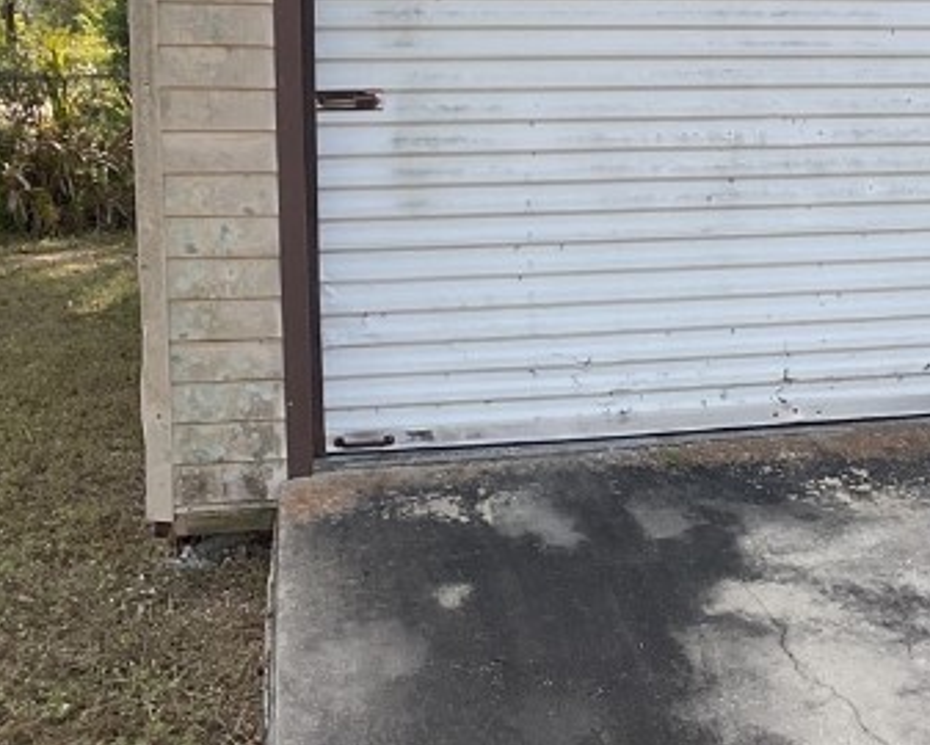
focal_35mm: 86
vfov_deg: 17.8
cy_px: 262
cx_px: 767
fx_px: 2368
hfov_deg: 21.9
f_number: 1.8
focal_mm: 3
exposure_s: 1/574
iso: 16
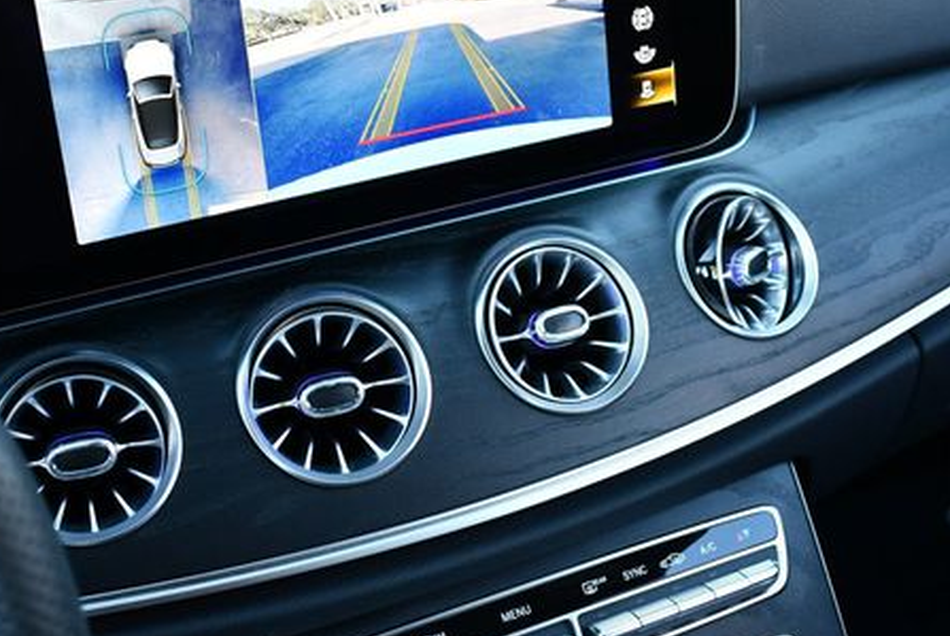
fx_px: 1664
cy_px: 217
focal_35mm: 63
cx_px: 444
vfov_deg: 21.5
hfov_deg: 31.9
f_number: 3.8
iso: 800
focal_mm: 22
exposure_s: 1/200
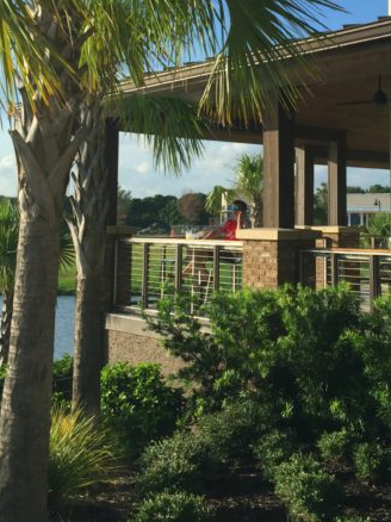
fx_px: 799
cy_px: 149
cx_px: 246
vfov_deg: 35.6
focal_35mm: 53
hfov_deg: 27.4
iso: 32
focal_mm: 4.15
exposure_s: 1/1647
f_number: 2.2
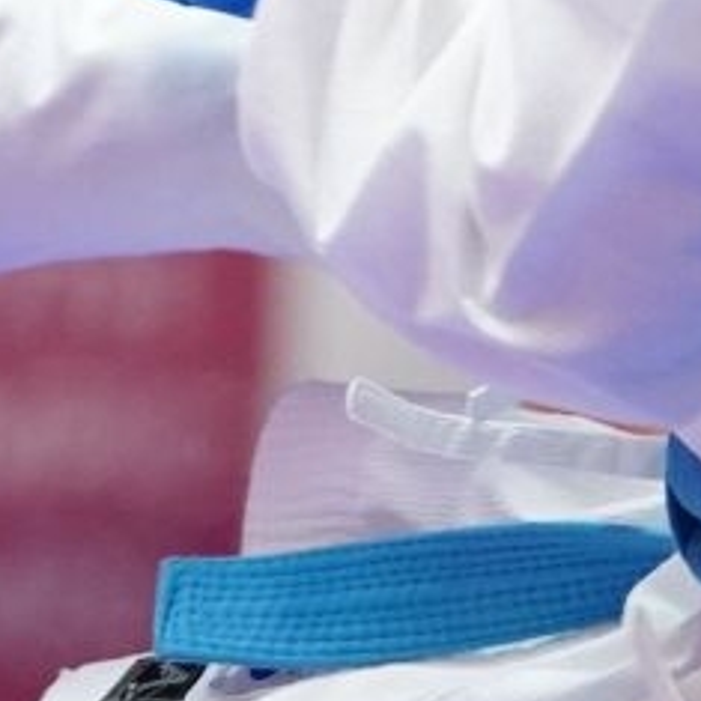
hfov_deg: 1.6
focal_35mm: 1112
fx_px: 25477
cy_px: -579
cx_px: -501
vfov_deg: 1.6
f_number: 2.8
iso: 5000
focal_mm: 171
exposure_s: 1/800
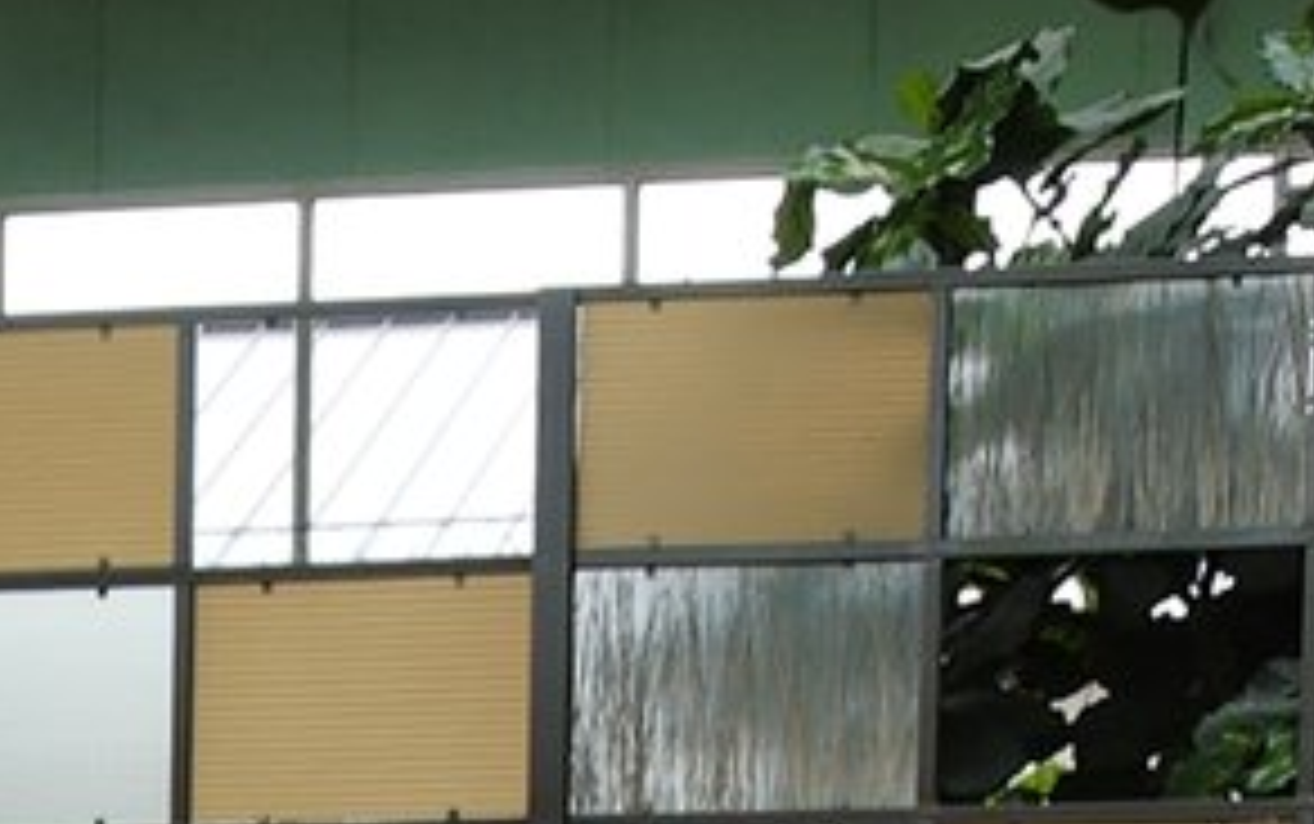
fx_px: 8458
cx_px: -954
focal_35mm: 236
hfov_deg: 8.6
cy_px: 2418
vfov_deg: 5.3
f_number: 6.3
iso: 100
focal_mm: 22
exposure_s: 1/40
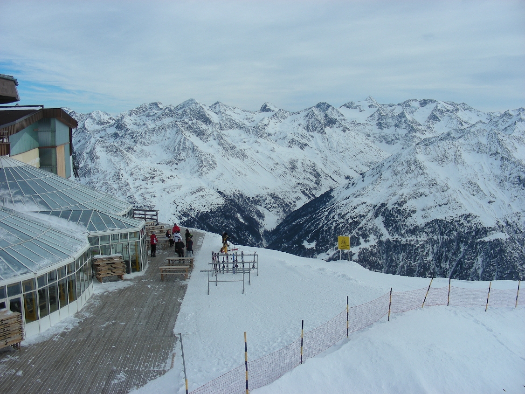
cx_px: 262
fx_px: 576
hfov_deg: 49.0
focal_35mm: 38
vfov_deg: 37.7
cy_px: 197
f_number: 4
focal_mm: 6.3
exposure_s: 1/539
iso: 50
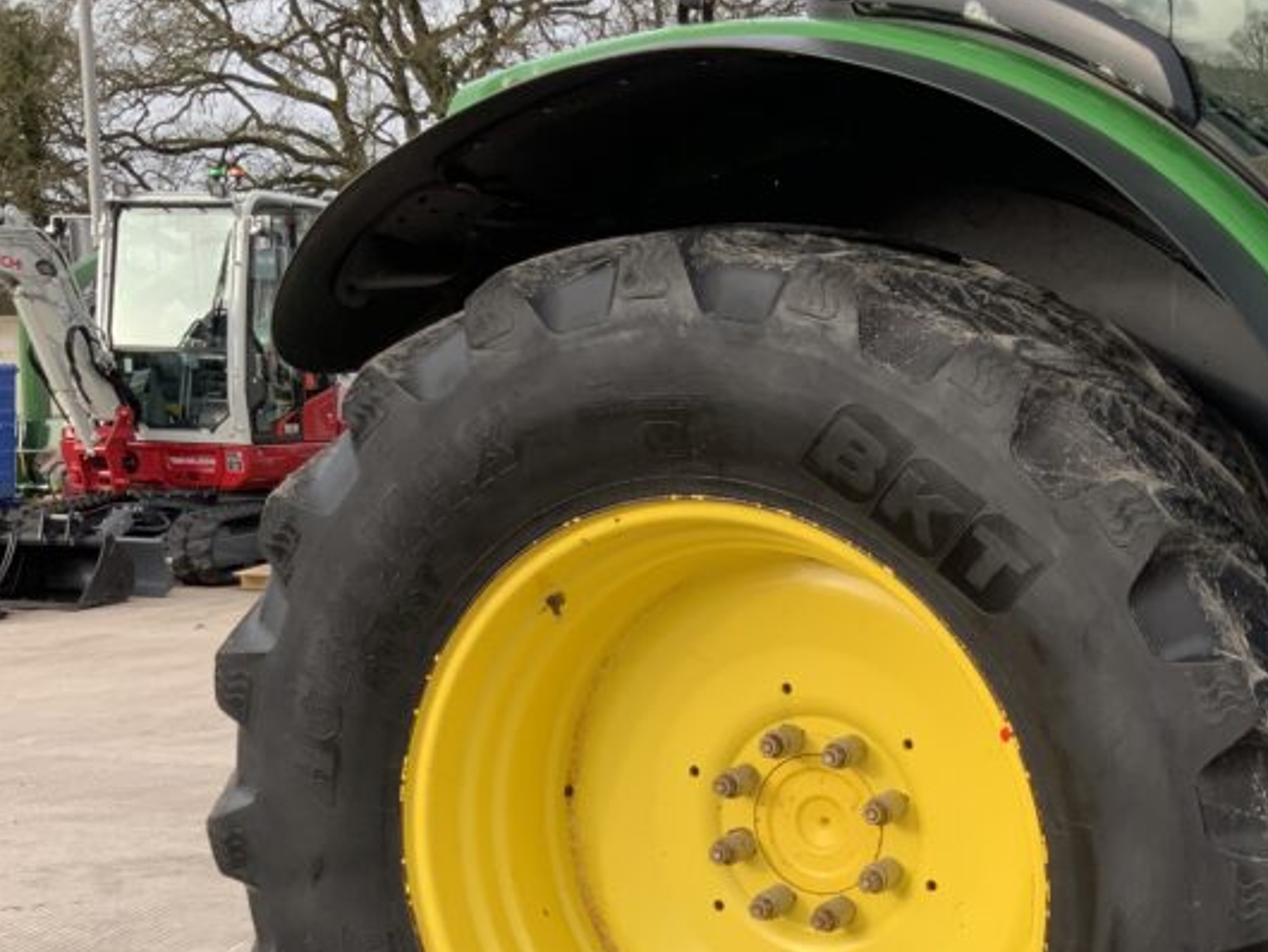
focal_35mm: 56
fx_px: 2052
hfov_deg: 33.4
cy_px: 825
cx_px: 1012
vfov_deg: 25.4
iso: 16
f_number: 1.8
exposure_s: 1/457
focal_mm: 3
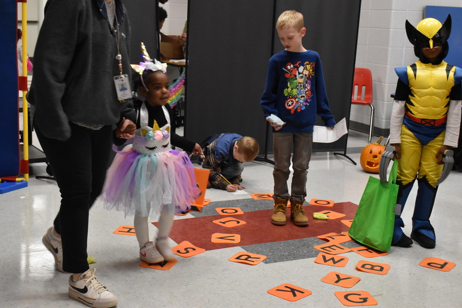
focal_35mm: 52
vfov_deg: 25.8
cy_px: 154
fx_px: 674
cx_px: 231
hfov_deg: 37.8
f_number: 7.1
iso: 3600
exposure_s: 1/60
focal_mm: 35
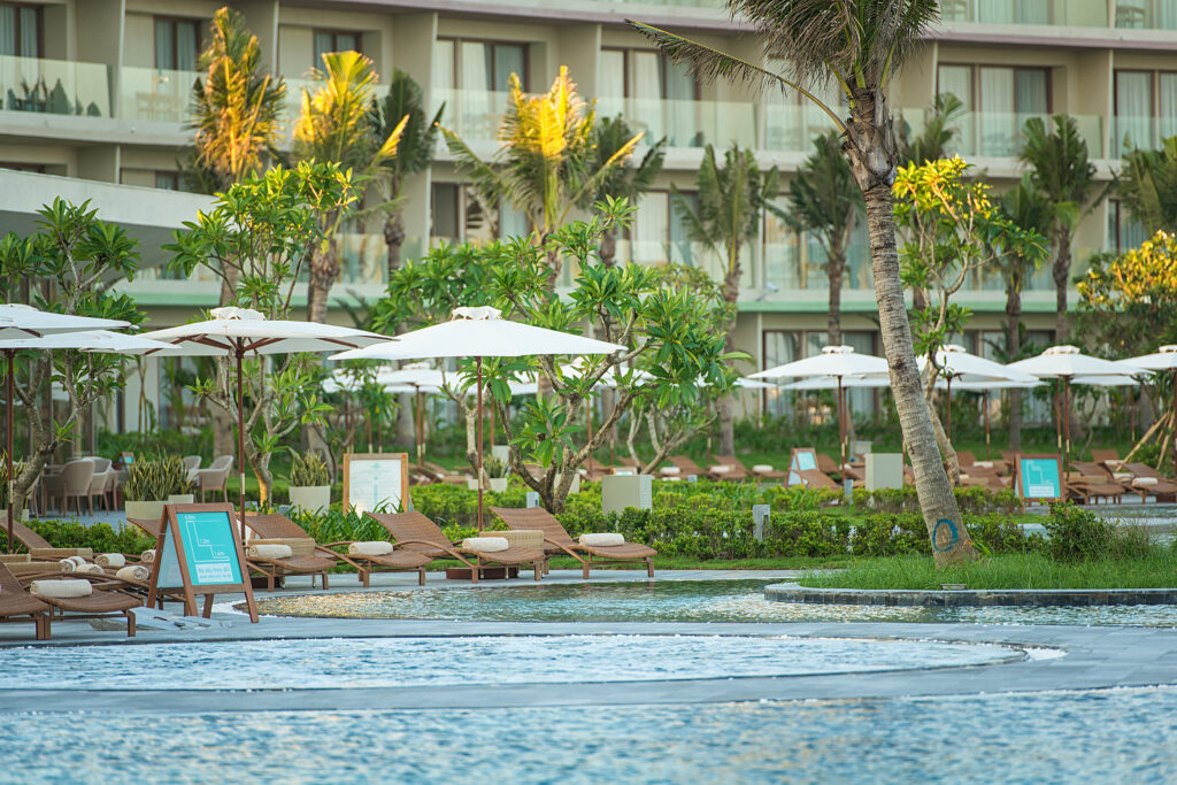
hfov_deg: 10.3
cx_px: 588
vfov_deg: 6.9
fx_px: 6539
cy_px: 392
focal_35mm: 200
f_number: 4
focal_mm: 200
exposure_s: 1/250
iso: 200
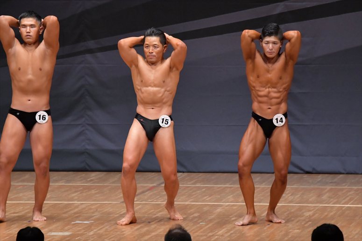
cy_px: 120
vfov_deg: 4.8
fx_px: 2864
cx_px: 181
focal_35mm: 285
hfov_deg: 7.2
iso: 6400
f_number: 5.6
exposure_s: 1/400
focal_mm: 190
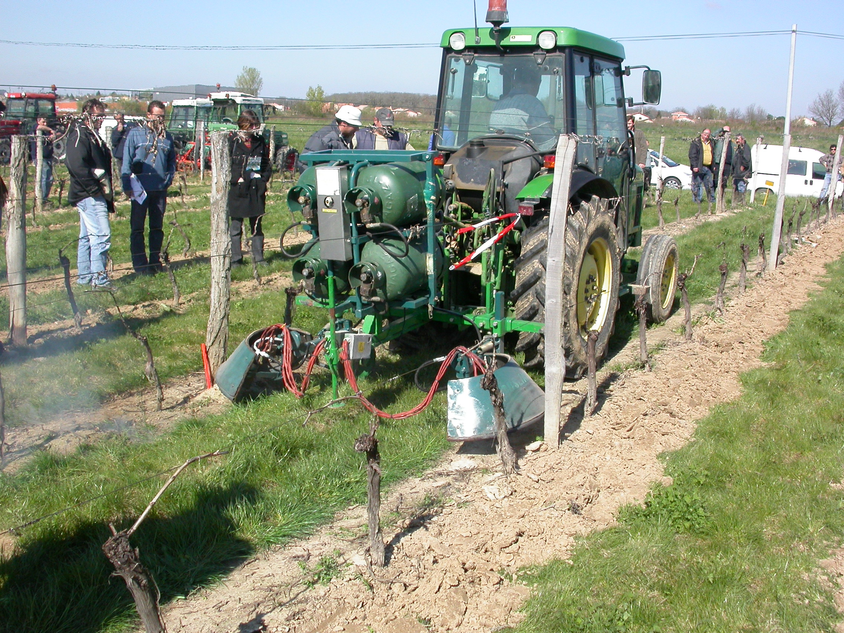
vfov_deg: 37.7
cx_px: 422
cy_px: 316
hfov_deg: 49.0
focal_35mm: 38
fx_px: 927
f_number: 6.7
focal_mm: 7.85
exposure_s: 1/367
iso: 100
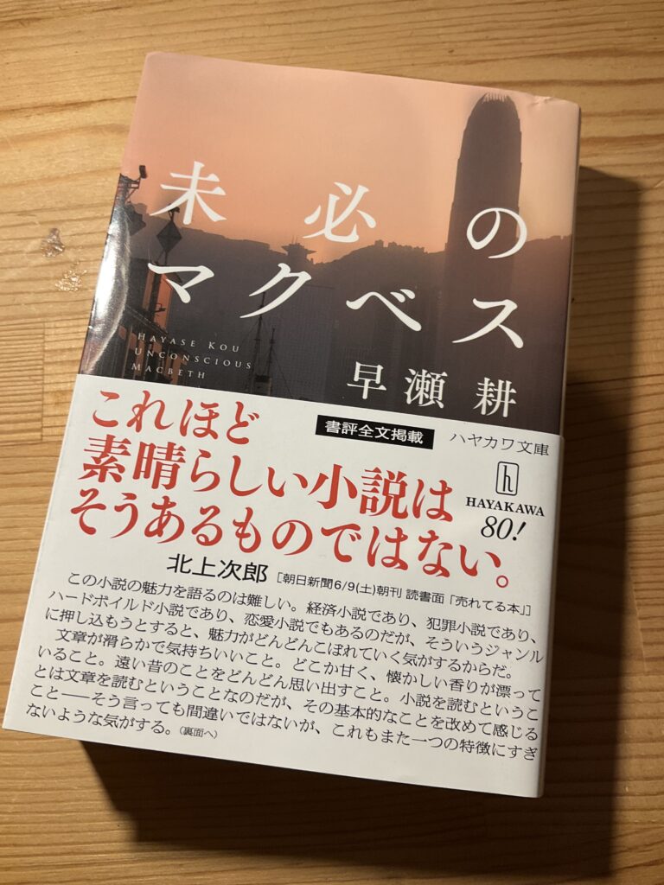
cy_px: 442
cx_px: 332
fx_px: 742
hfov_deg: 48.2
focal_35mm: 29
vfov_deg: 61.7
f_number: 1.8
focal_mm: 3
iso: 40
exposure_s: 1/50
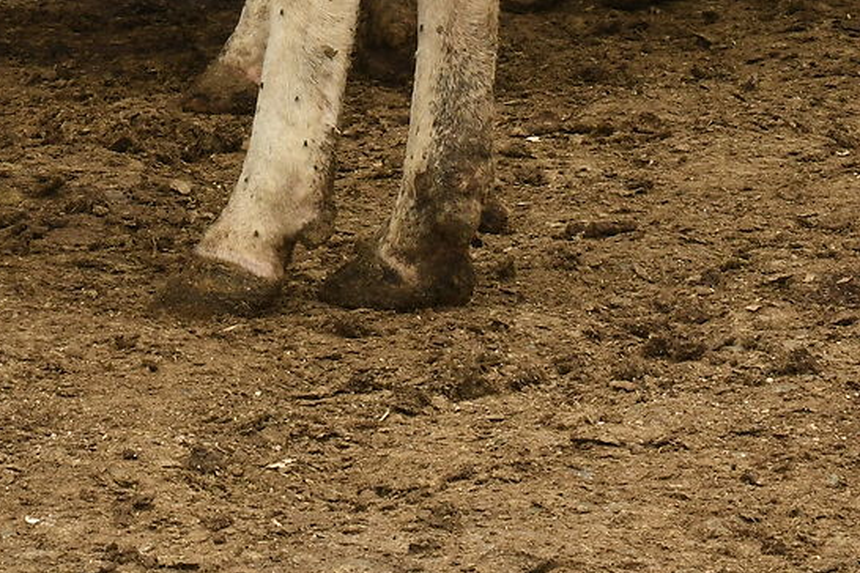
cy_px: -530
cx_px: -121
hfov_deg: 12.1
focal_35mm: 167
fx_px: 3989
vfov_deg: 7.9
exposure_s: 1/200
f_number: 11
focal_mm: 38
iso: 640
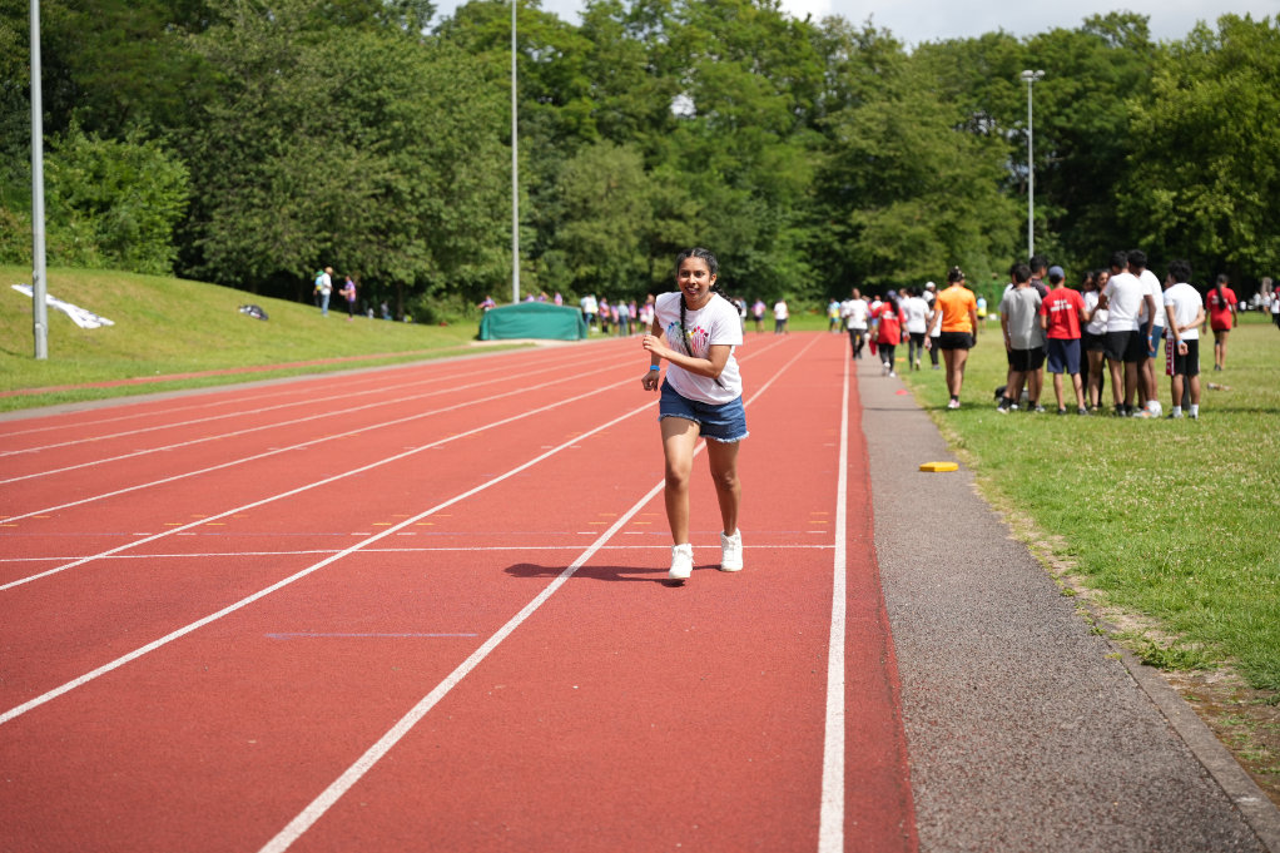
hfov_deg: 35.0
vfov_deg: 23.7
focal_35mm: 57
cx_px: 640
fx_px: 2030
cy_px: 426
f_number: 2.8
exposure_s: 1/4000
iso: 250
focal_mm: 57.1
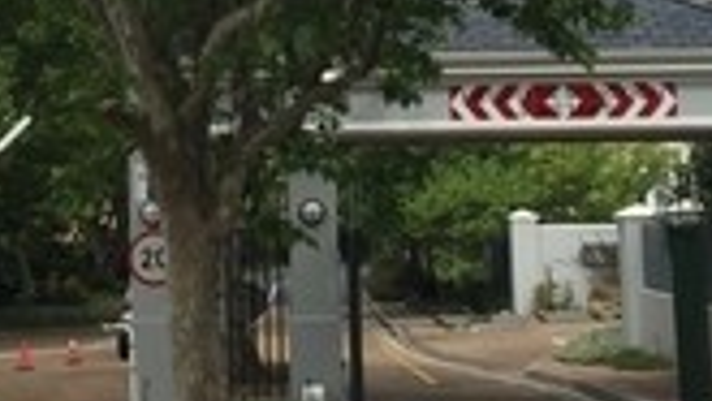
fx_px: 1813
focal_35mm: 96
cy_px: -32
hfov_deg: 22.1
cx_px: 216
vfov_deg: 12.4
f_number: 2.2
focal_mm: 4.15
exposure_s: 1/1980
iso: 32
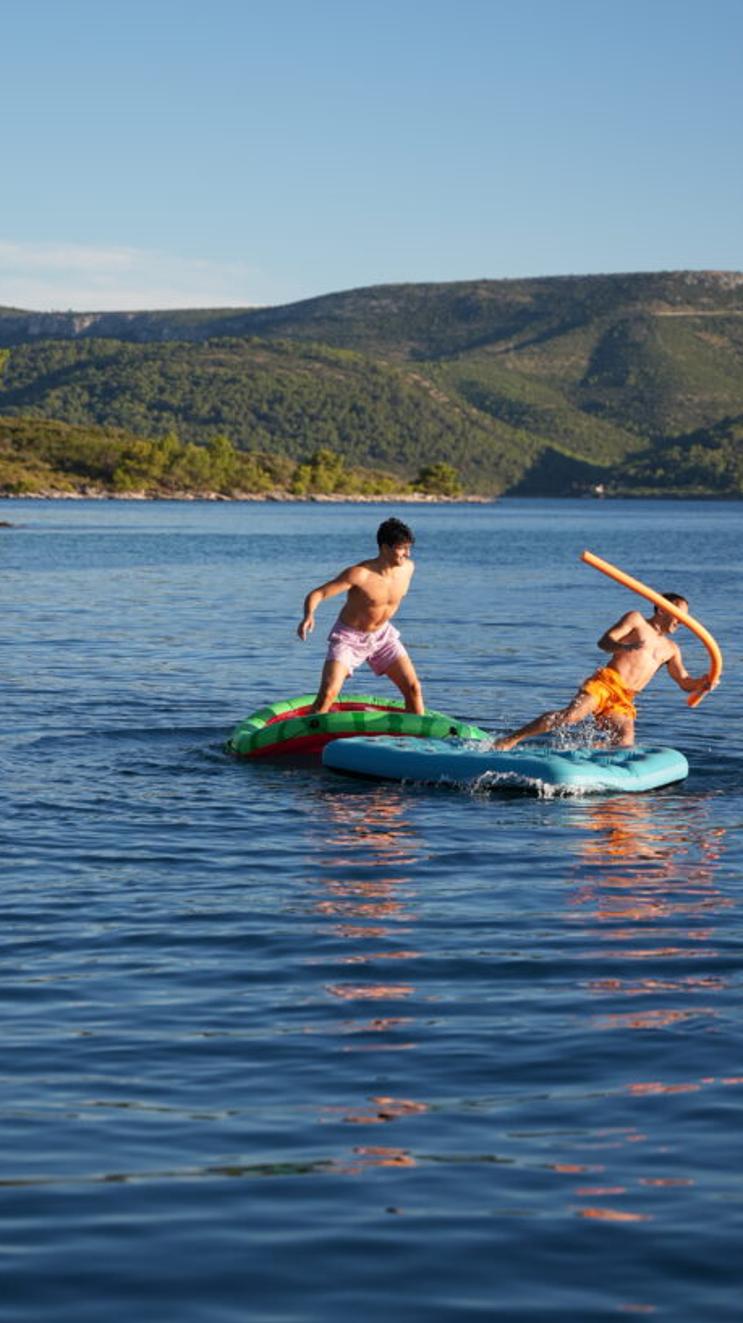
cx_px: 387
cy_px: 648
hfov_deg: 13.1
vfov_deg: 23.2
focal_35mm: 92
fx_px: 3225
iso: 160
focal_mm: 70
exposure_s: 1/800
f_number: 2.8
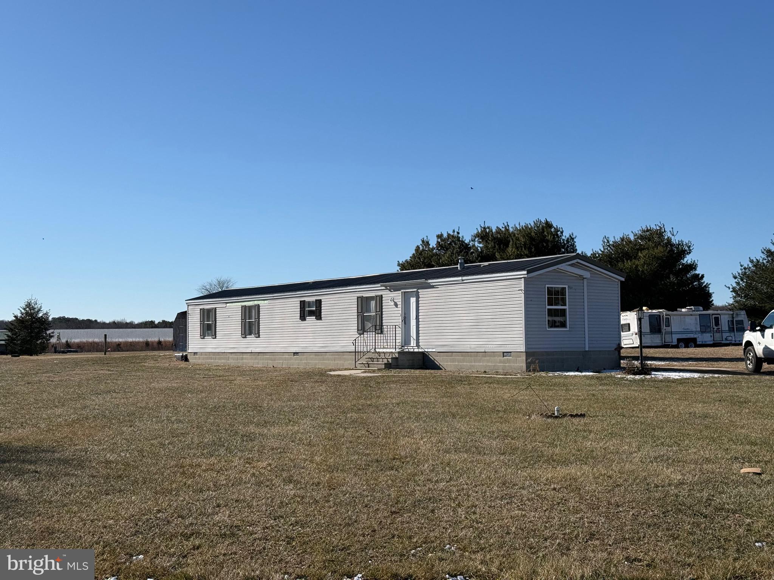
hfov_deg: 39.7
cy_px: 290
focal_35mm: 48
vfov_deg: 30.3
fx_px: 1073
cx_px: 387
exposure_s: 1/8772
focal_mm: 6.76
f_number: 1.78
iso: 64
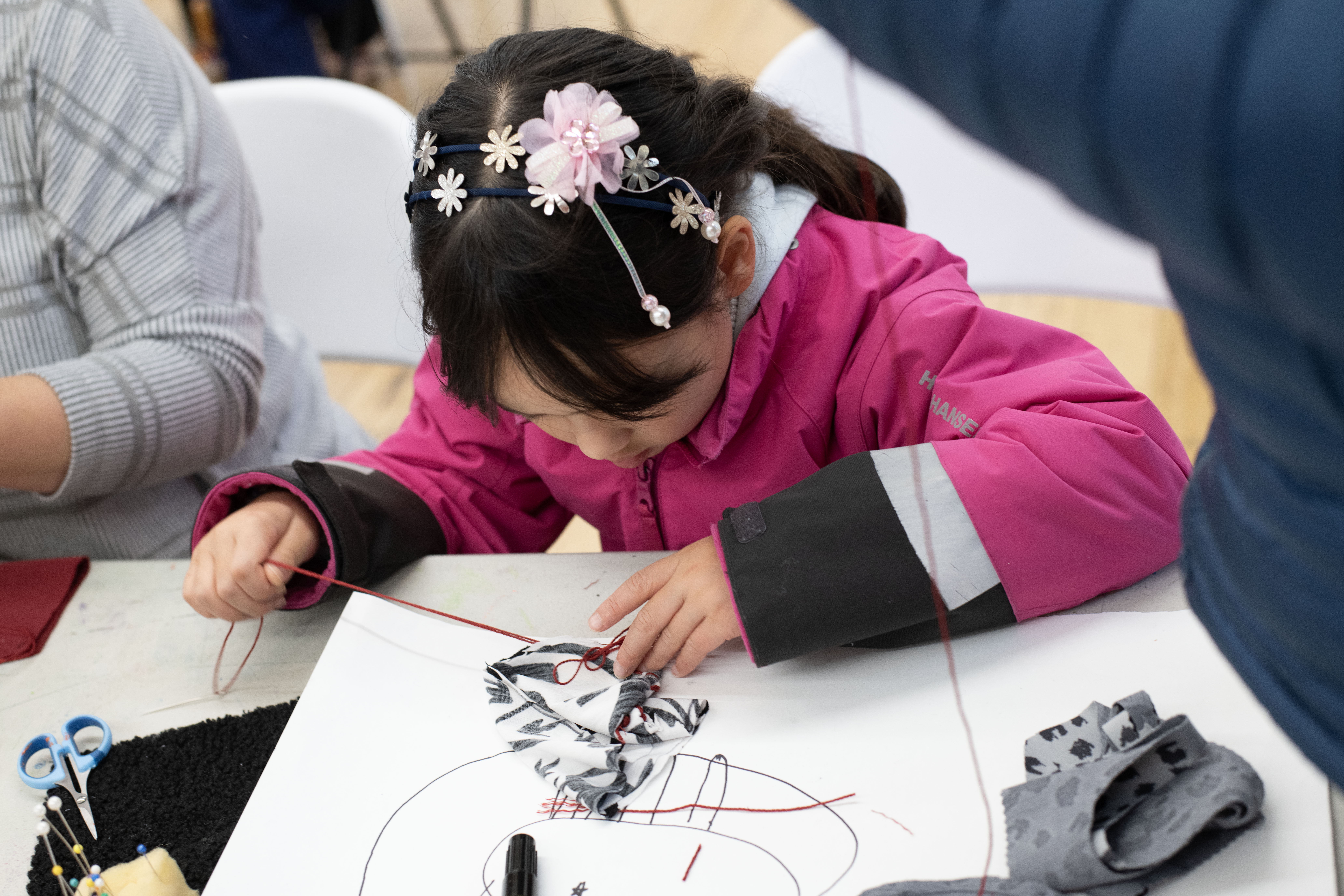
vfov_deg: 27.0
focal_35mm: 50
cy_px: 448
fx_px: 1867
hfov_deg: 39.6
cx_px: 672
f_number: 4.5
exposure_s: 1/80
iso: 800
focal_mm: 50
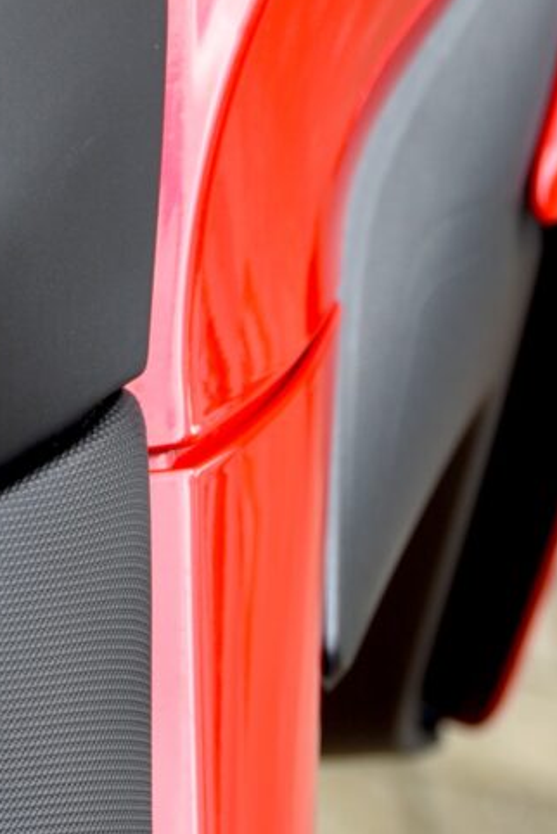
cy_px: -157
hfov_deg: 5.3
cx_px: -423
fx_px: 5909
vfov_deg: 8.0
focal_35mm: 255
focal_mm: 48
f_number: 3.5
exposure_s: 1/60
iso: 100
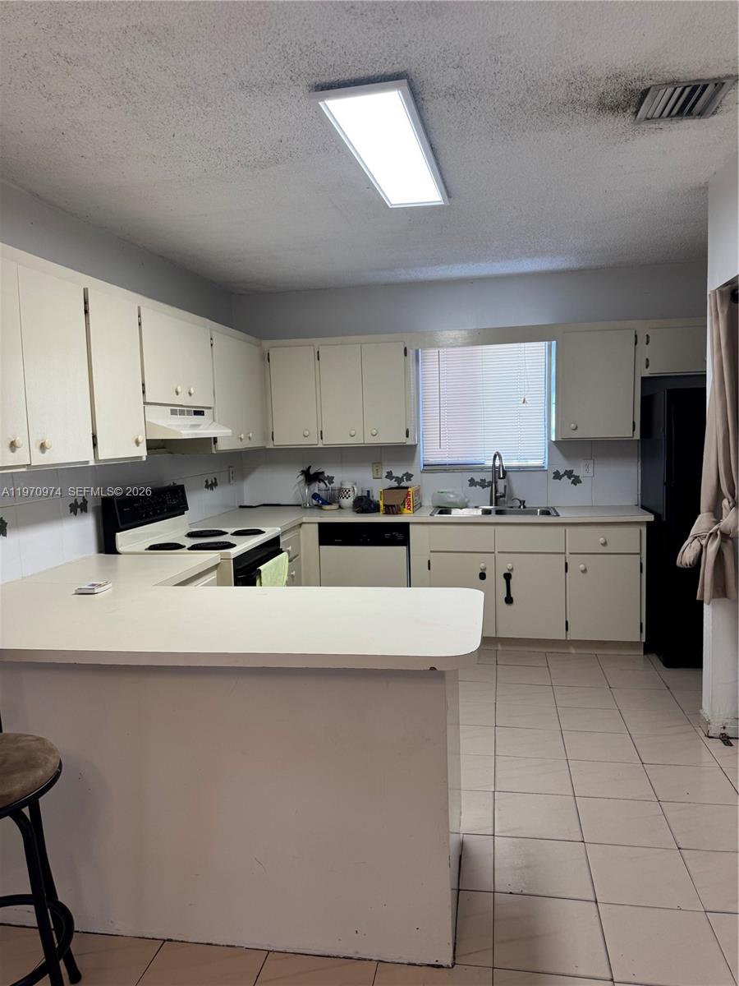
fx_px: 683
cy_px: 493
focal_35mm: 24
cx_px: 370
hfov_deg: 56.8
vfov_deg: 71.6
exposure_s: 1/120
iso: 125
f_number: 1.78
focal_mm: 6.76
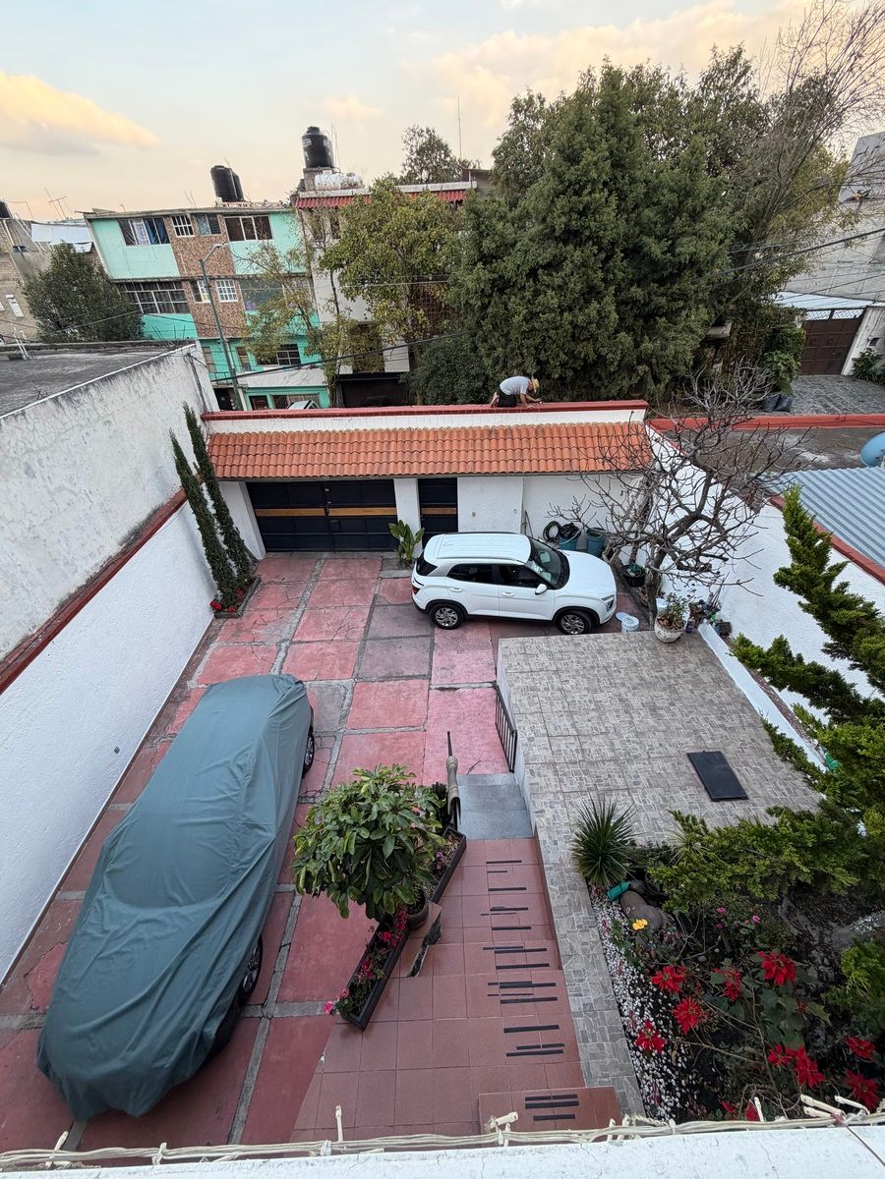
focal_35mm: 14
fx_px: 477
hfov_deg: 85.7
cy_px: 590
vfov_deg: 102.1
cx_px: 442
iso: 80
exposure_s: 1/121
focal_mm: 2.22
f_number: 2.2
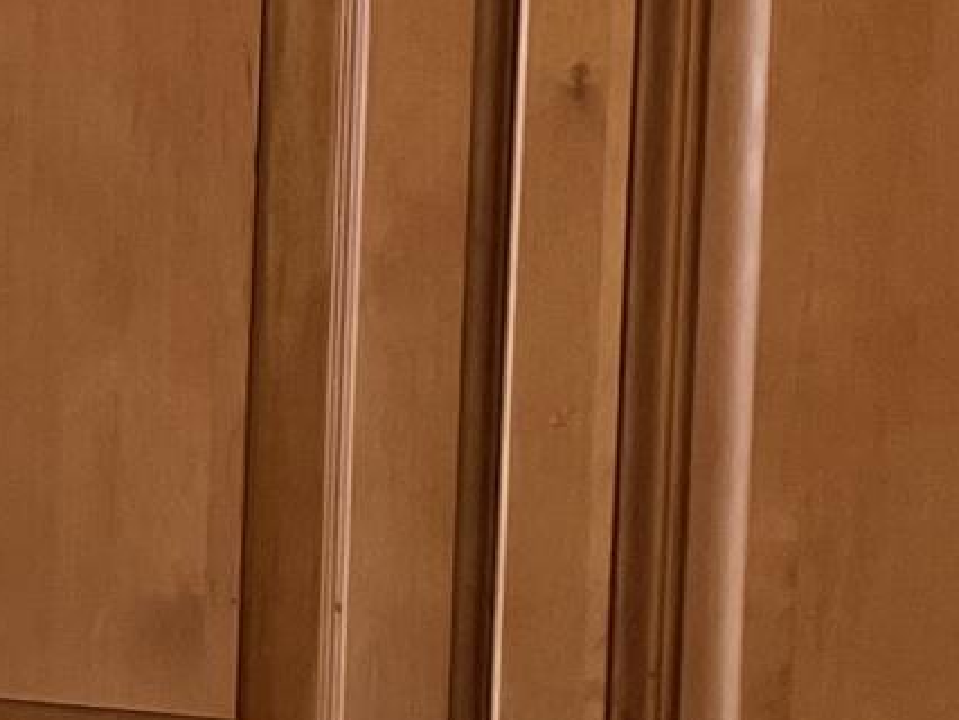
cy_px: 765
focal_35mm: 183
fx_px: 5073
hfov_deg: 9.7
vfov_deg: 8.1
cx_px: -1279
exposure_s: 1/120
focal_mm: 4.2
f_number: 1.6
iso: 125
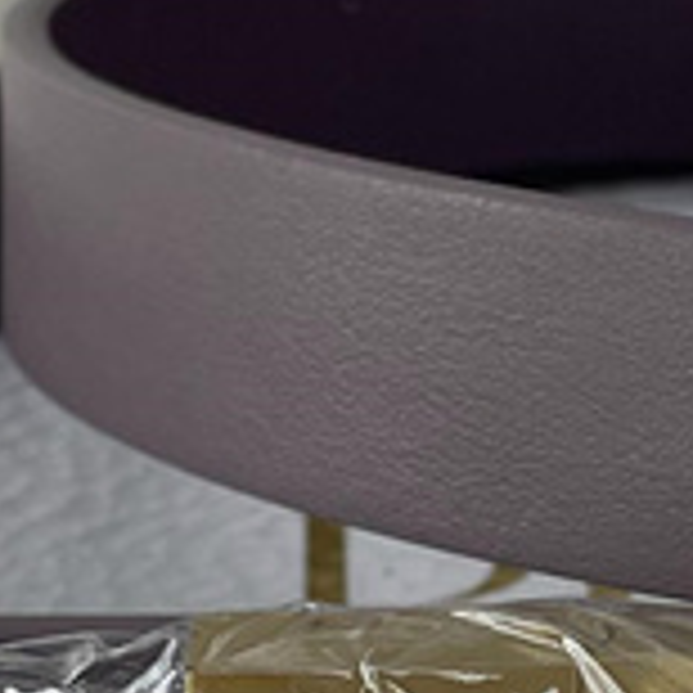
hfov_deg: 9.7
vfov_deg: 9.7
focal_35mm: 179
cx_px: 634
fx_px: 4054
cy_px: 716
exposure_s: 1/264
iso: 32
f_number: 1.6
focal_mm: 4.2
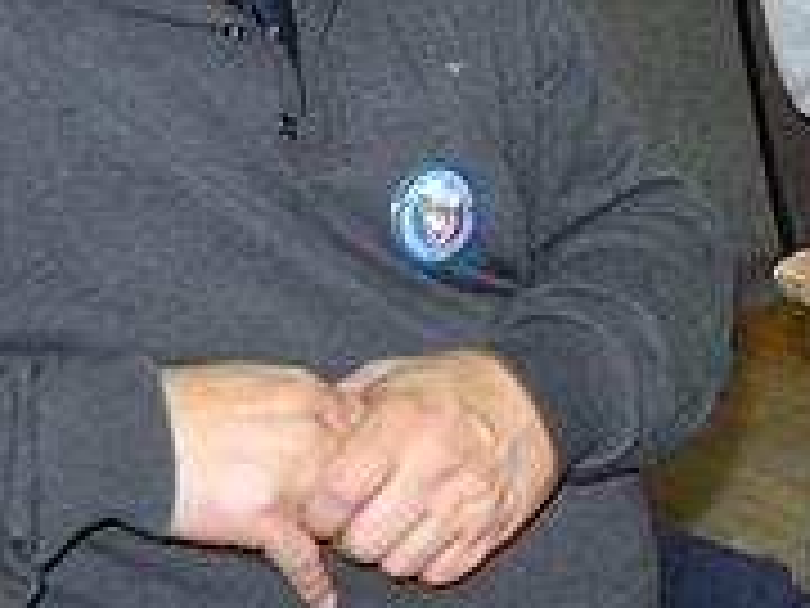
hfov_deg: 12.2
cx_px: 1616
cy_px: 43
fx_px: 3353
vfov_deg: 10.3
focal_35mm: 143
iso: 1250
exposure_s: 1/60
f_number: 4.5
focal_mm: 21
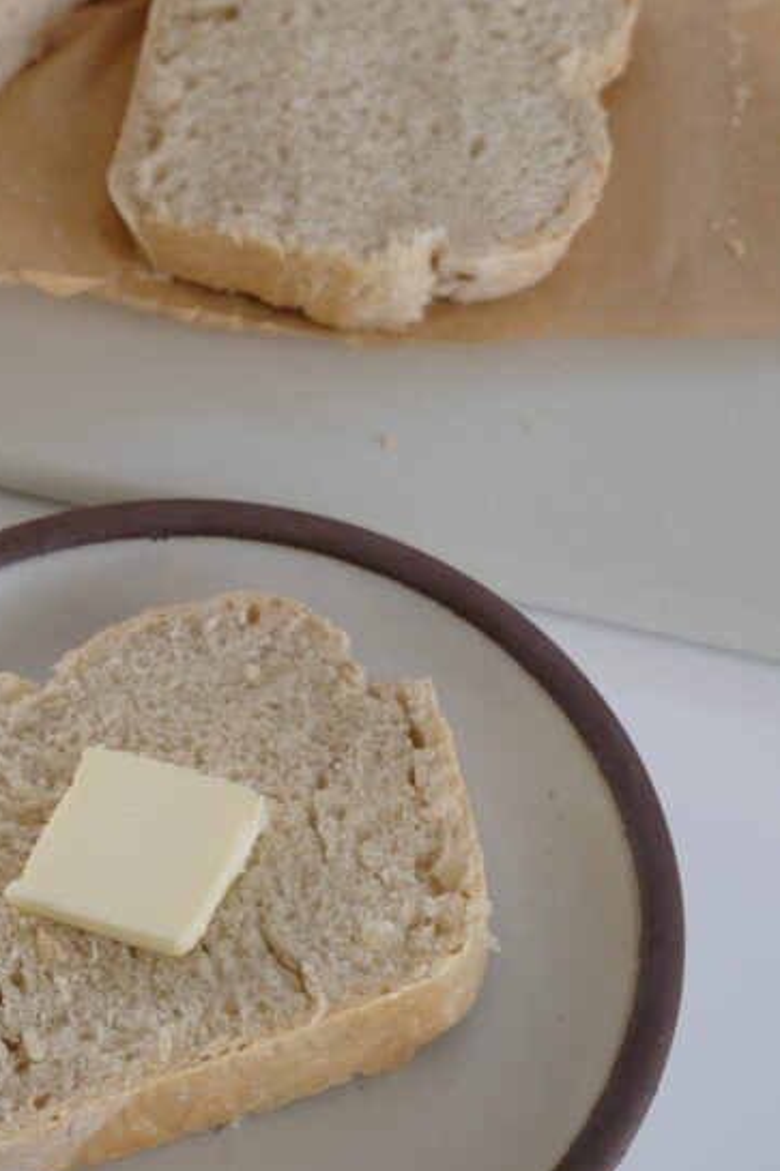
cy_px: 477
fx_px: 3057
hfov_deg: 14.5
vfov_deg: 21.7
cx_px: 203
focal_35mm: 94
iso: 800
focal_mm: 33.3
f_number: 4.9
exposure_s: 1/100
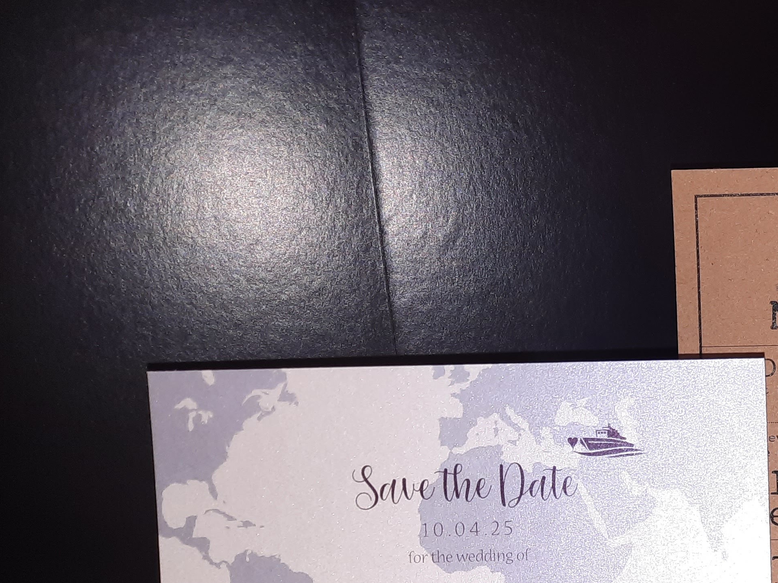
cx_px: 793
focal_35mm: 52
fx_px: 1169
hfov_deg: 33.4
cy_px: 561
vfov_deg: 26.7
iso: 50
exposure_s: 1/50
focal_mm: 4.6
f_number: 2
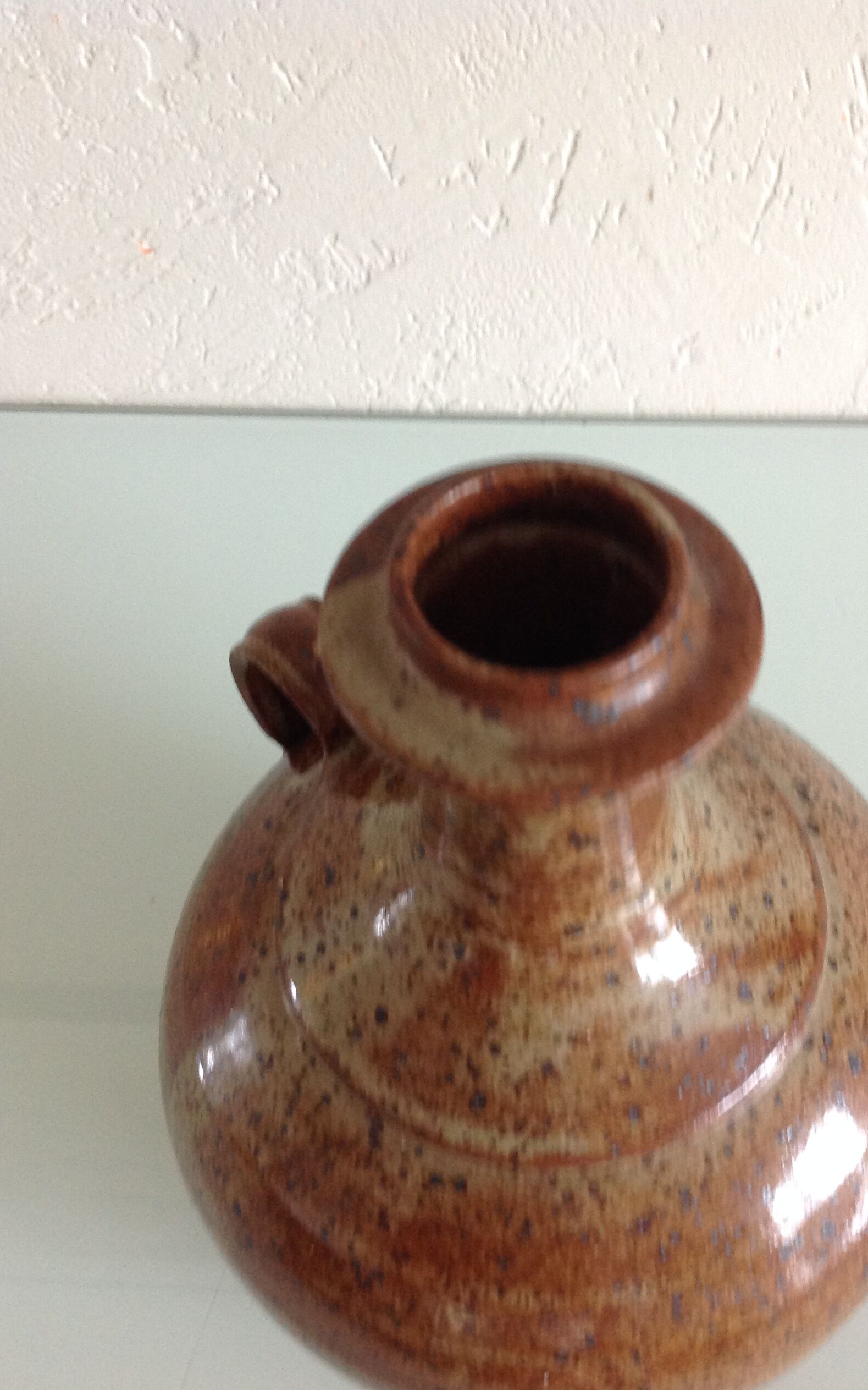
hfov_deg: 33.5
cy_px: 712
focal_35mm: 38
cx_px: 510
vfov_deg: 51.5
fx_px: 1439
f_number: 2.4
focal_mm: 4.28
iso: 160
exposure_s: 1/15
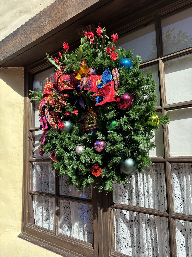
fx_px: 192
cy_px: 128
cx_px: 96
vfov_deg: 67.3
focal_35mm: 26
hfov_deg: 53.1
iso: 50
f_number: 1.6
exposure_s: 1/1233
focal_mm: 5.96
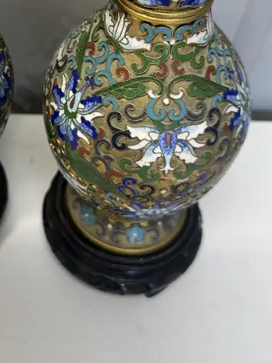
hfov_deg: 26.7
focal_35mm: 53
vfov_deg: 35.1
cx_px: 35
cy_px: 77
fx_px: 555
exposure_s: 1/100
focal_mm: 6.86
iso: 160
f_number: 1.78
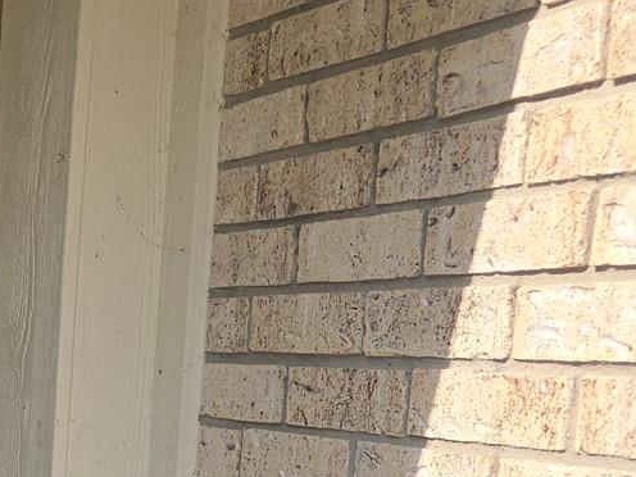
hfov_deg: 15.9
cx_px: -655
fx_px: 1745
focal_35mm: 95
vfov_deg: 14.9
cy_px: 614
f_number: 1.7
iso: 12
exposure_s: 1/242
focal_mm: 6.3
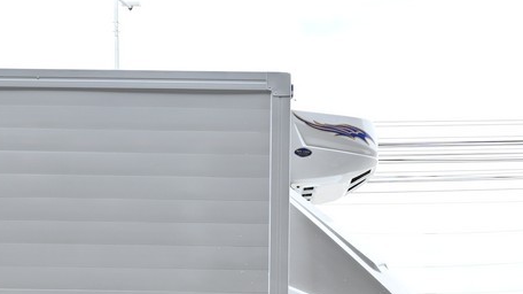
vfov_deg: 12.9
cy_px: 370
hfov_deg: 23.4
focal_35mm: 91
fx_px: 1261
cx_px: 267
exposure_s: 1/500
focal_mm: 24
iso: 280
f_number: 5.6
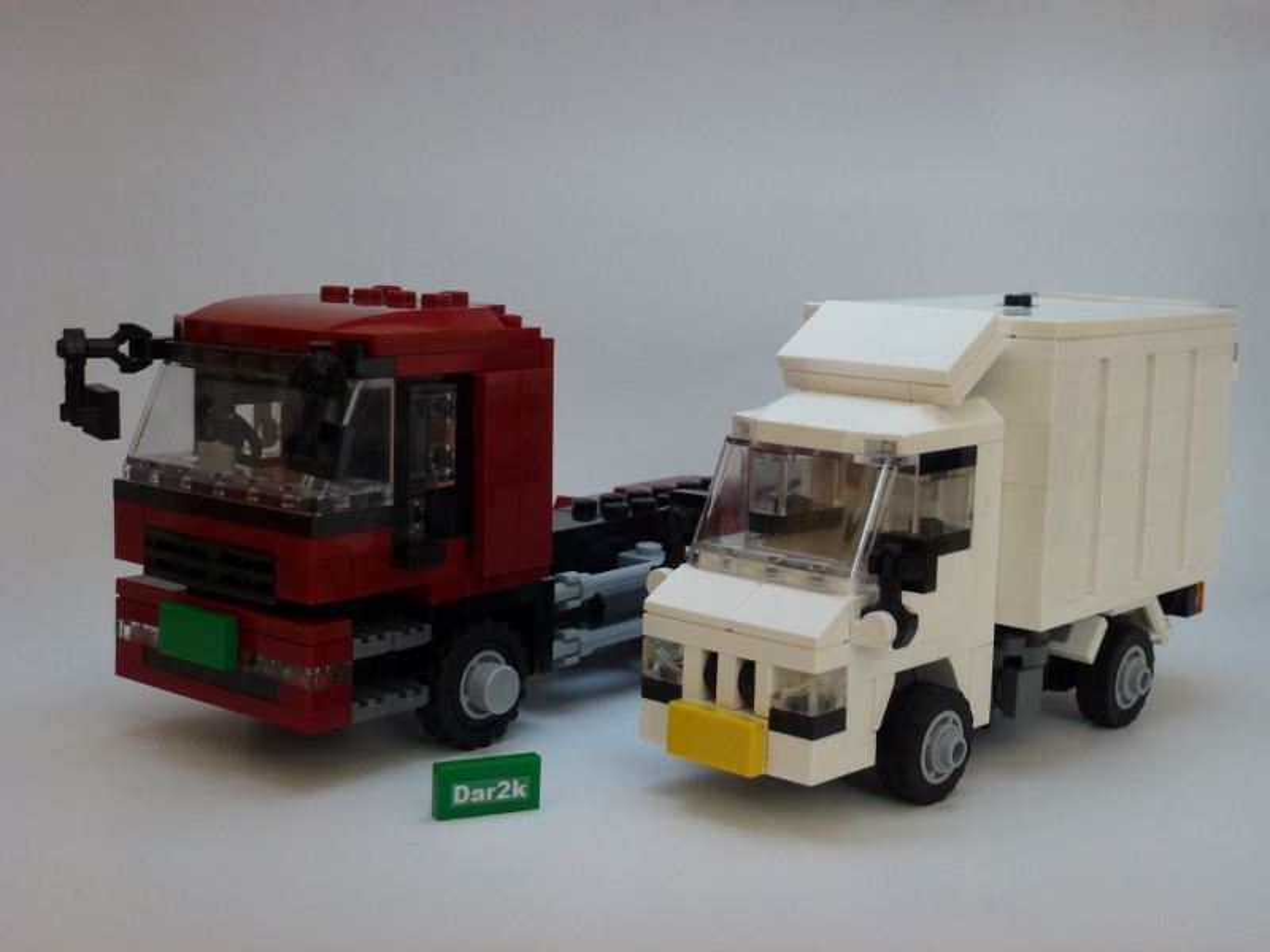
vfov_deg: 29.7
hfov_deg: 38.9
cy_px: 476
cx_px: 635
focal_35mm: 49
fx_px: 1798
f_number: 4.1
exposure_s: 1/13
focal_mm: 8.7
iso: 200
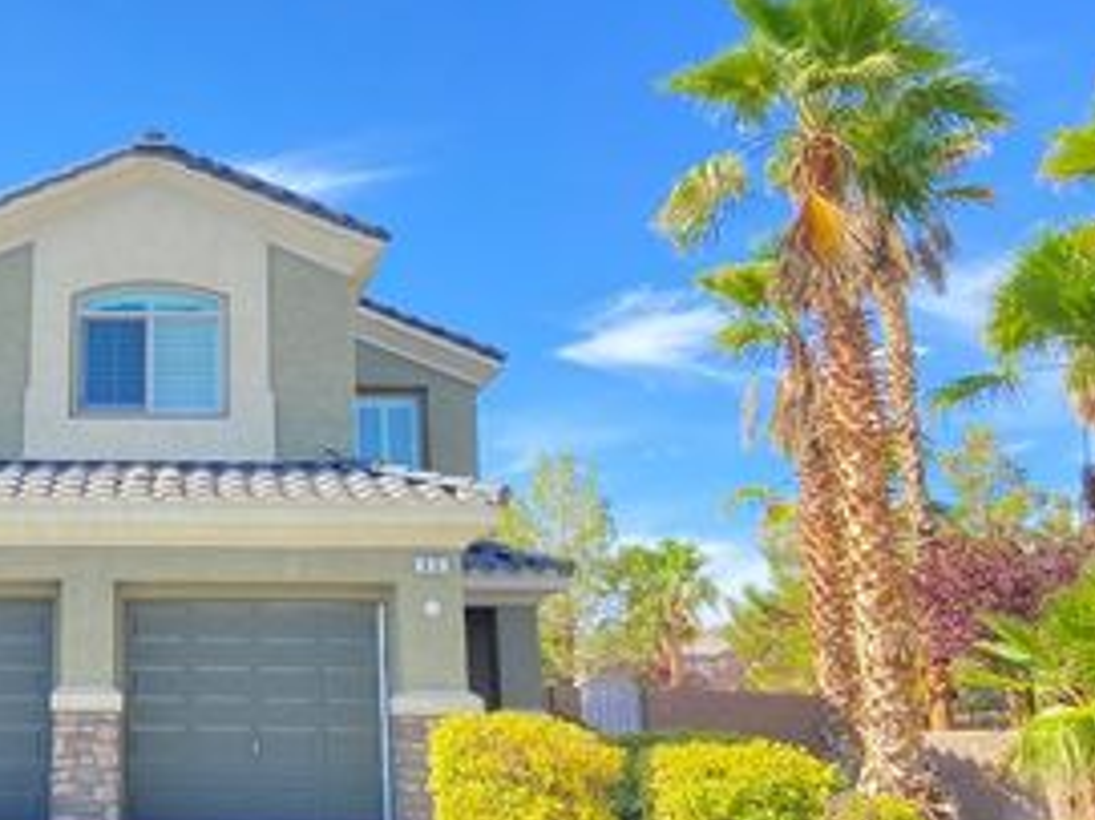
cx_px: 129
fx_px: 1518
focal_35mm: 48
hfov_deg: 37.3
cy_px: 390
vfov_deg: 30.2
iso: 32
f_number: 1.8
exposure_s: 1/623
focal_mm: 4.25
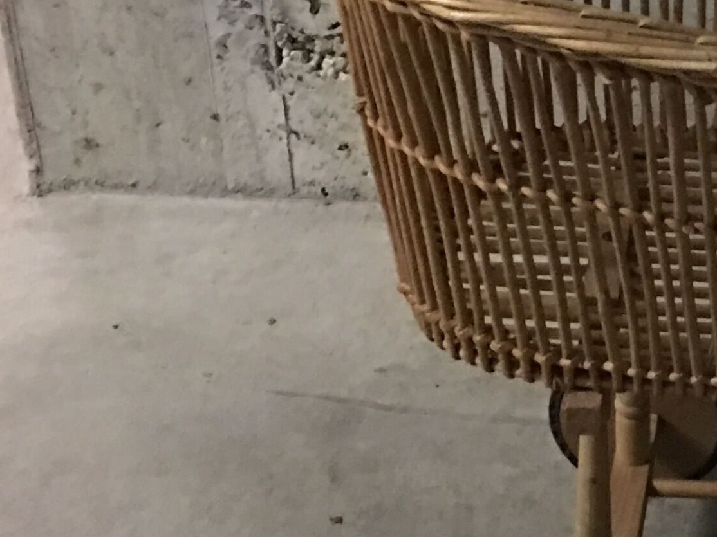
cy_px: 133
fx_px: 2174
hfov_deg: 17.3
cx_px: 992
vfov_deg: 14.0
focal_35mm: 105
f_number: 2.2
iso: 125
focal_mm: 4.15
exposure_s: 1/4
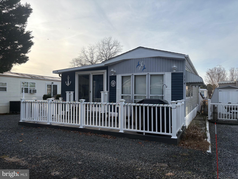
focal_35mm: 26
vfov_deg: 53.1
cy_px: 90
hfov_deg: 67.3
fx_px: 179
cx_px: 119
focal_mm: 5.96
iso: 50
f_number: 1.6
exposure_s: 1/3125
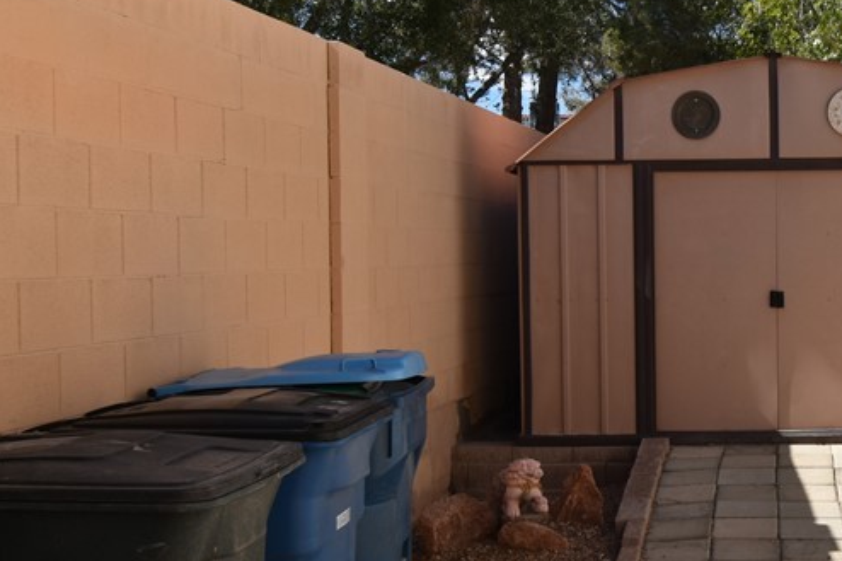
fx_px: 1543
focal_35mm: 66
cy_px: 292
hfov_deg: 29.1
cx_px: 784
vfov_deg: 20.6
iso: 200
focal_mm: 20
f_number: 10
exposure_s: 1/400
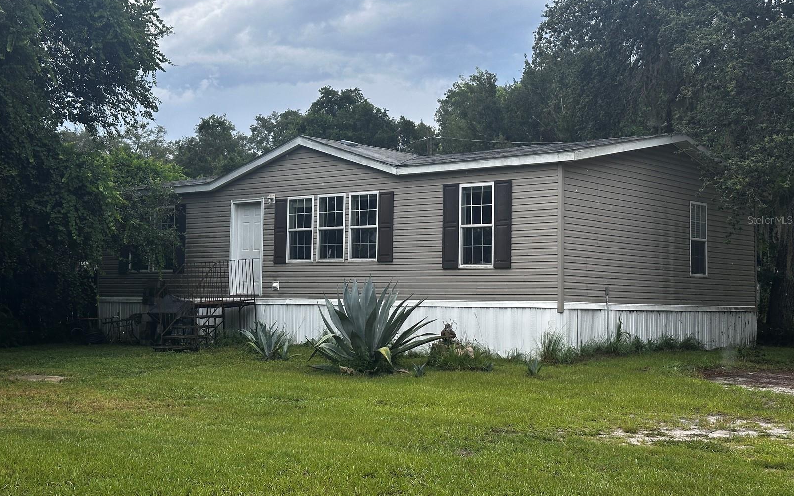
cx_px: 397
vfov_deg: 25.3
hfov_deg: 39.6
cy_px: 220
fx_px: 1104
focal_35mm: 51
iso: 64
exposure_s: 1/2597
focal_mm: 6.86
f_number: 1.78
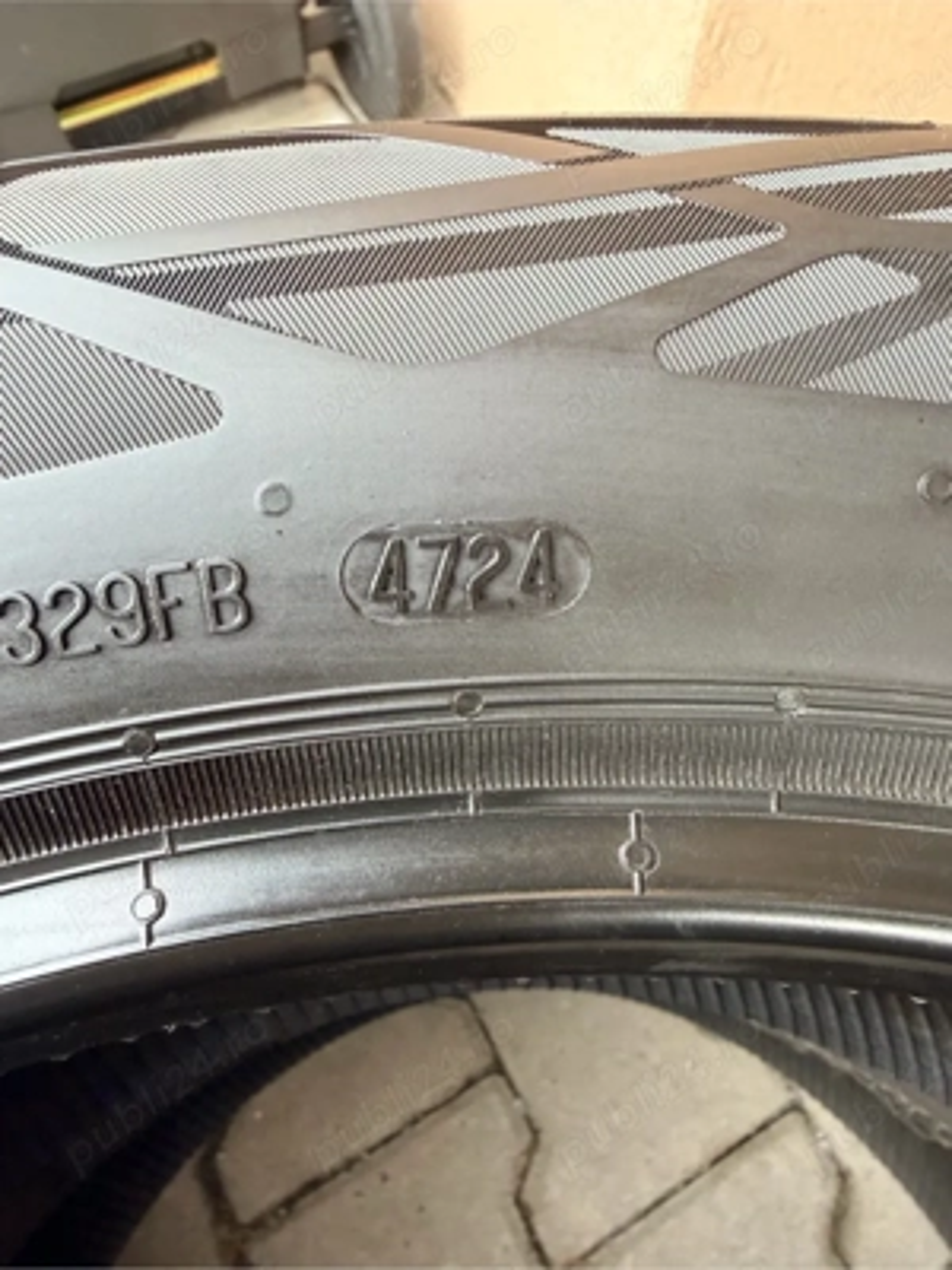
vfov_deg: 71.6
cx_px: 476
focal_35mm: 24
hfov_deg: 56.8
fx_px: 880
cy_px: 635
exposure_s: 1/121
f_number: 2.2
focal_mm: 2.22
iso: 200
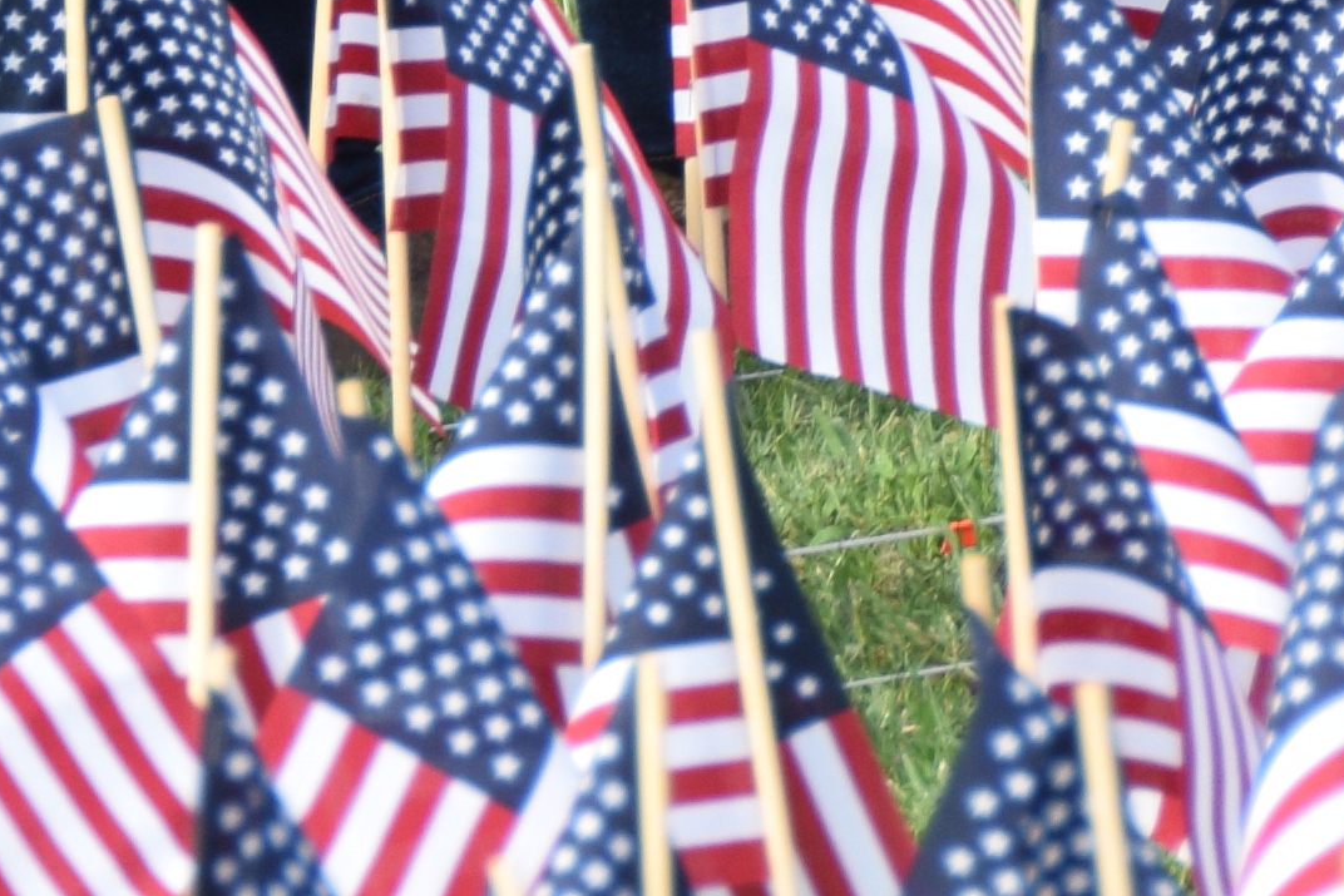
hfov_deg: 1.9
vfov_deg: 1.3
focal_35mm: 1091
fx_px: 40733
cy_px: -568
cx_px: -795
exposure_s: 1/250
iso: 220
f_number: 8
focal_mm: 130
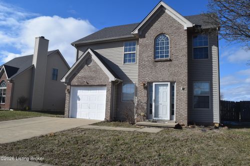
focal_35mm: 27
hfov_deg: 67.4
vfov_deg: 47.9
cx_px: 125
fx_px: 187
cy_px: 83
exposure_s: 1/400
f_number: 10
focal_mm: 18
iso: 200
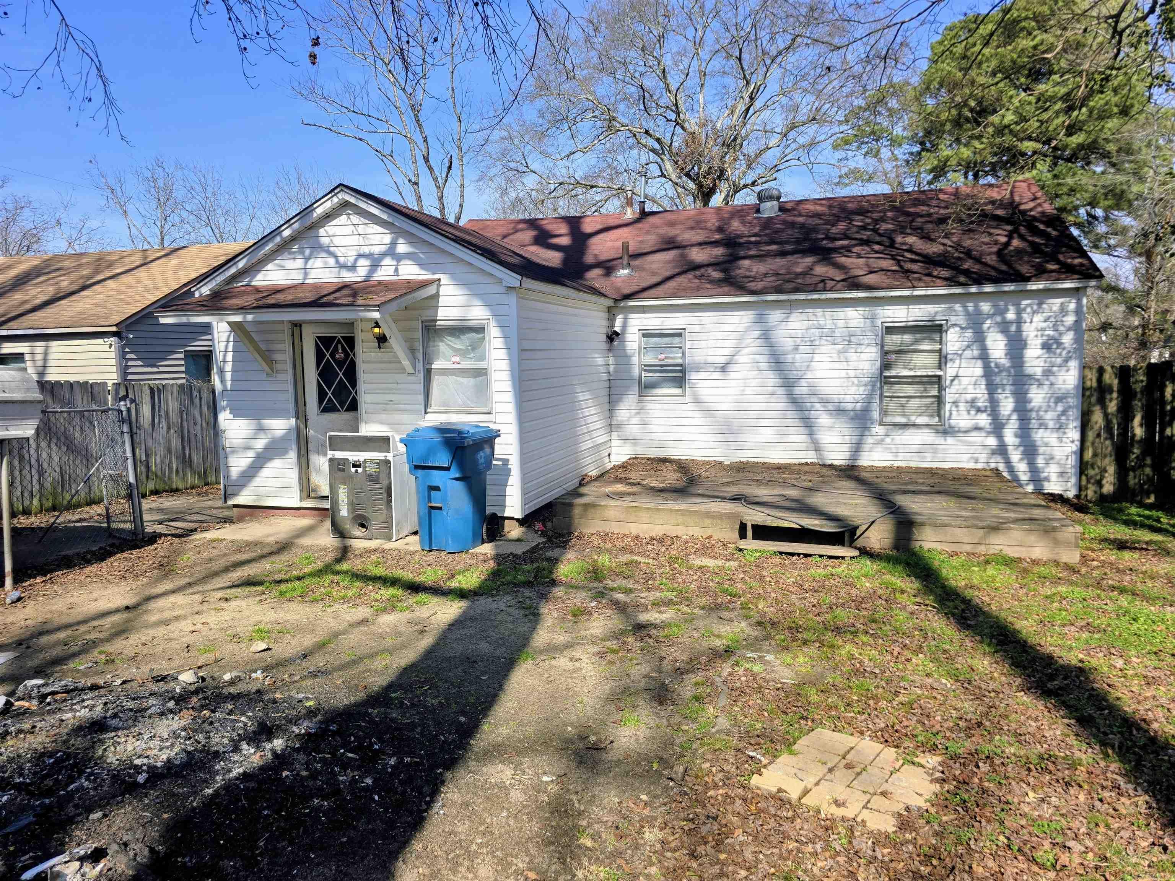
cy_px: 440
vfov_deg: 58.9
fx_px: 781
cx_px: 588
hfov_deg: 73.9
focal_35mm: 23
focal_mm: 6.3
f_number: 1.7
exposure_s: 1/654
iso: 12
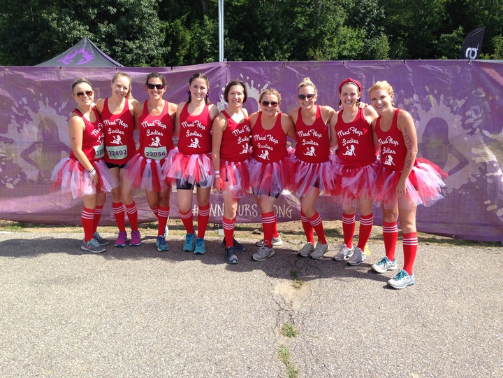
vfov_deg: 42.9
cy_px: 189
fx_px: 480
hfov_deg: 55.4
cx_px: 252
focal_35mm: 33
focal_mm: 4.12
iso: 50
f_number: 2.4
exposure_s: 1/861
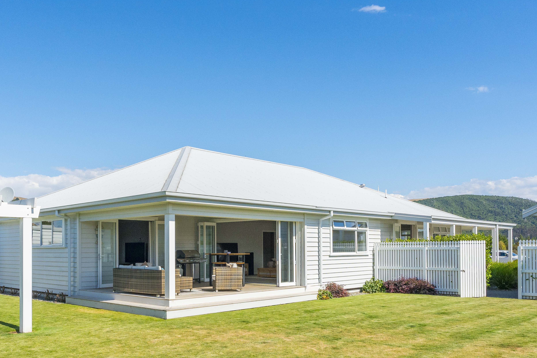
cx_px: 197
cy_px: 243
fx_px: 500
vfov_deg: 38.9
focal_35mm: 33
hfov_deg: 55.8
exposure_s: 1/2500
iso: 640
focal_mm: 15.7
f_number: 8
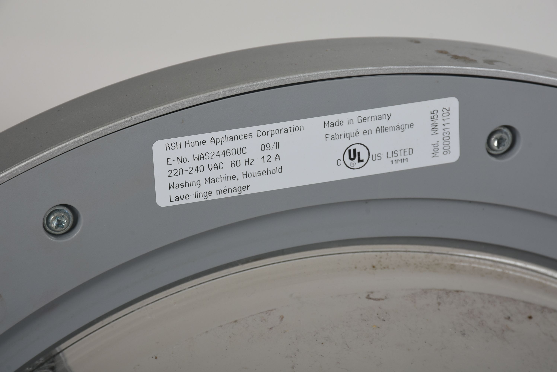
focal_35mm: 210
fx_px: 3252
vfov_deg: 6.6
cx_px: 278
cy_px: 186
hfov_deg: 9.8
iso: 200
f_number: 14
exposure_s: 1/200
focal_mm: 140
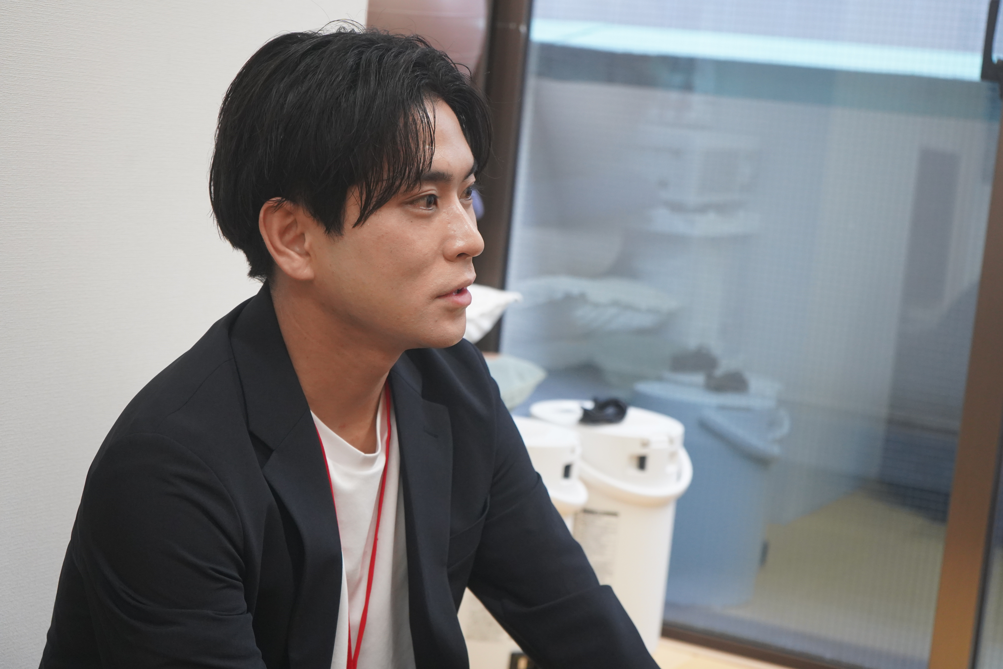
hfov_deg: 31.9
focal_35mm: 63
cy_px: 334
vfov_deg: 21.6
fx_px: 1755
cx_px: 502
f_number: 5.6
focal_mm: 63
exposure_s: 1/160
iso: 2500
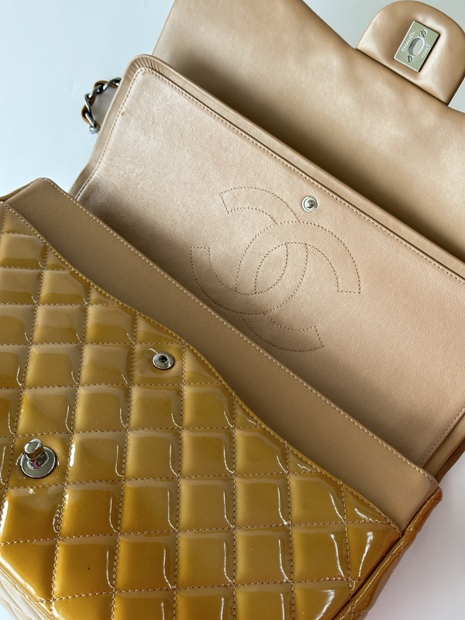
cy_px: 310
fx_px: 860
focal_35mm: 48
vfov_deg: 39.7
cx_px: 232
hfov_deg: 30.3
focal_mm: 6.86
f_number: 1.78
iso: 100
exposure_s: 1/60
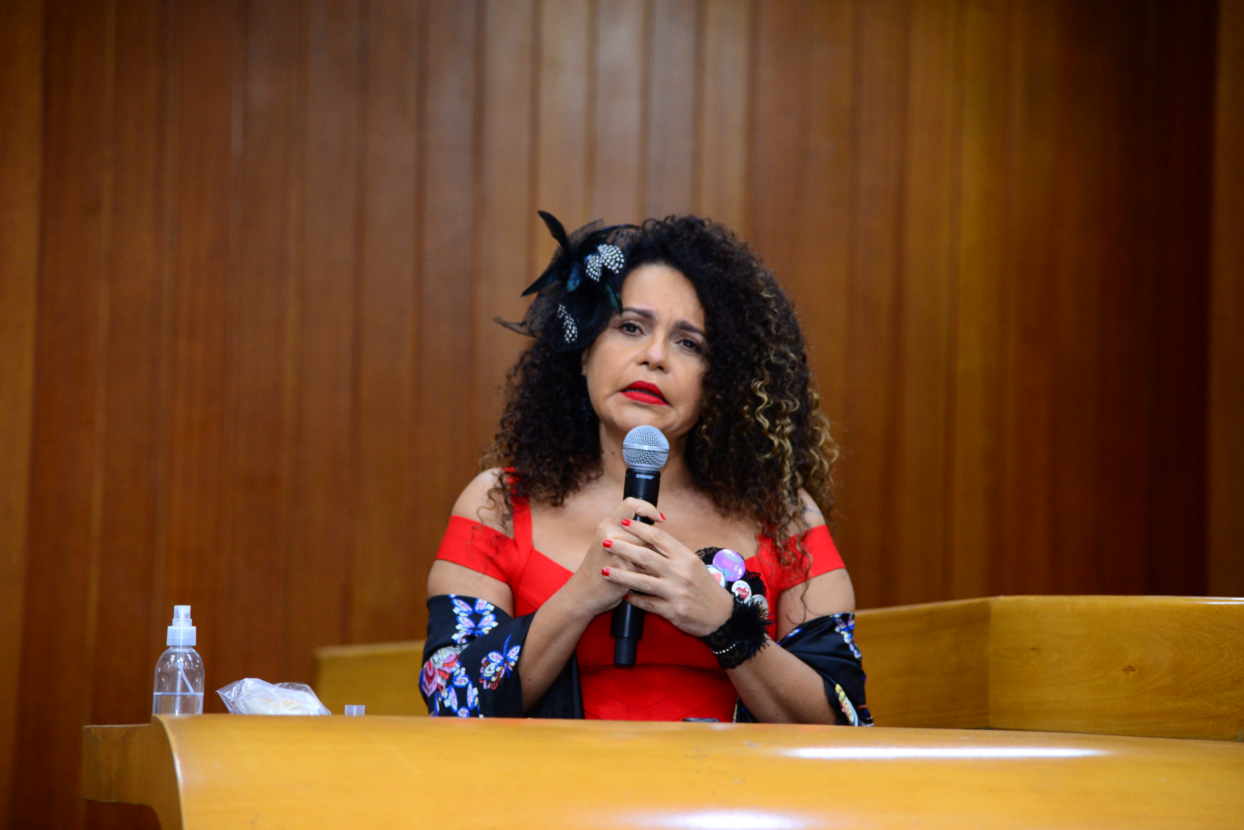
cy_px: 415
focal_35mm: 120
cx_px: 622
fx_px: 4148
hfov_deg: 17.1
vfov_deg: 11.4
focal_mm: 120
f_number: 4
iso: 1600
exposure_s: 1/60
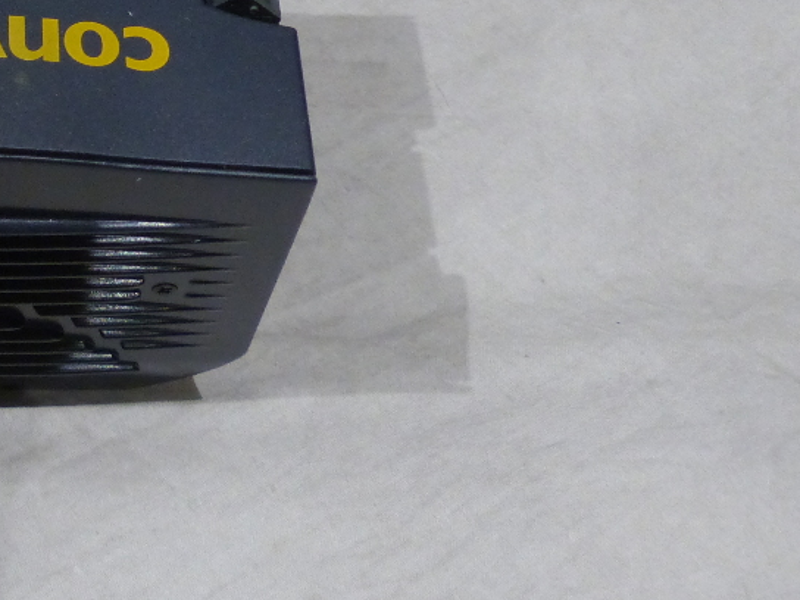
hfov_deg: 24.5
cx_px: -125
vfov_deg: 19.2
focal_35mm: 73
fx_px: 1687
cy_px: -94
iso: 320
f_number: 2.8
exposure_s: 1/60
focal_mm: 5.6
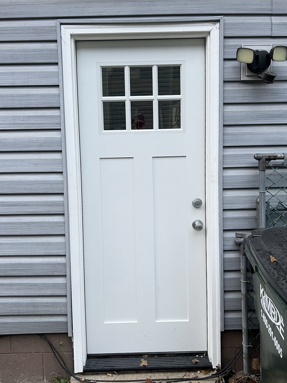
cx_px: 144
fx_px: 287
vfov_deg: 67.3
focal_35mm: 26
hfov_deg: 53.1
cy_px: 192
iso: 80
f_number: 1.5
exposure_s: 1/60
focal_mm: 5.7
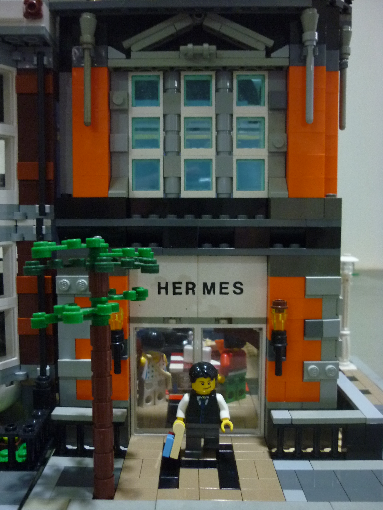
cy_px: 255
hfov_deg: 42.9
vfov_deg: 55.4
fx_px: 487
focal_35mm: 33
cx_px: 192
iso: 400
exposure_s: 1/8
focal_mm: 5.5
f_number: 2.8
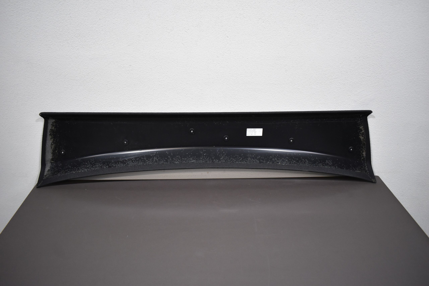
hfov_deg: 67.4
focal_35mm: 27
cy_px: 143
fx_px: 322
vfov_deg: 47.9
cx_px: 214
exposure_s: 1/200
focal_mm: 18
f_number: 3.5
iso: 800
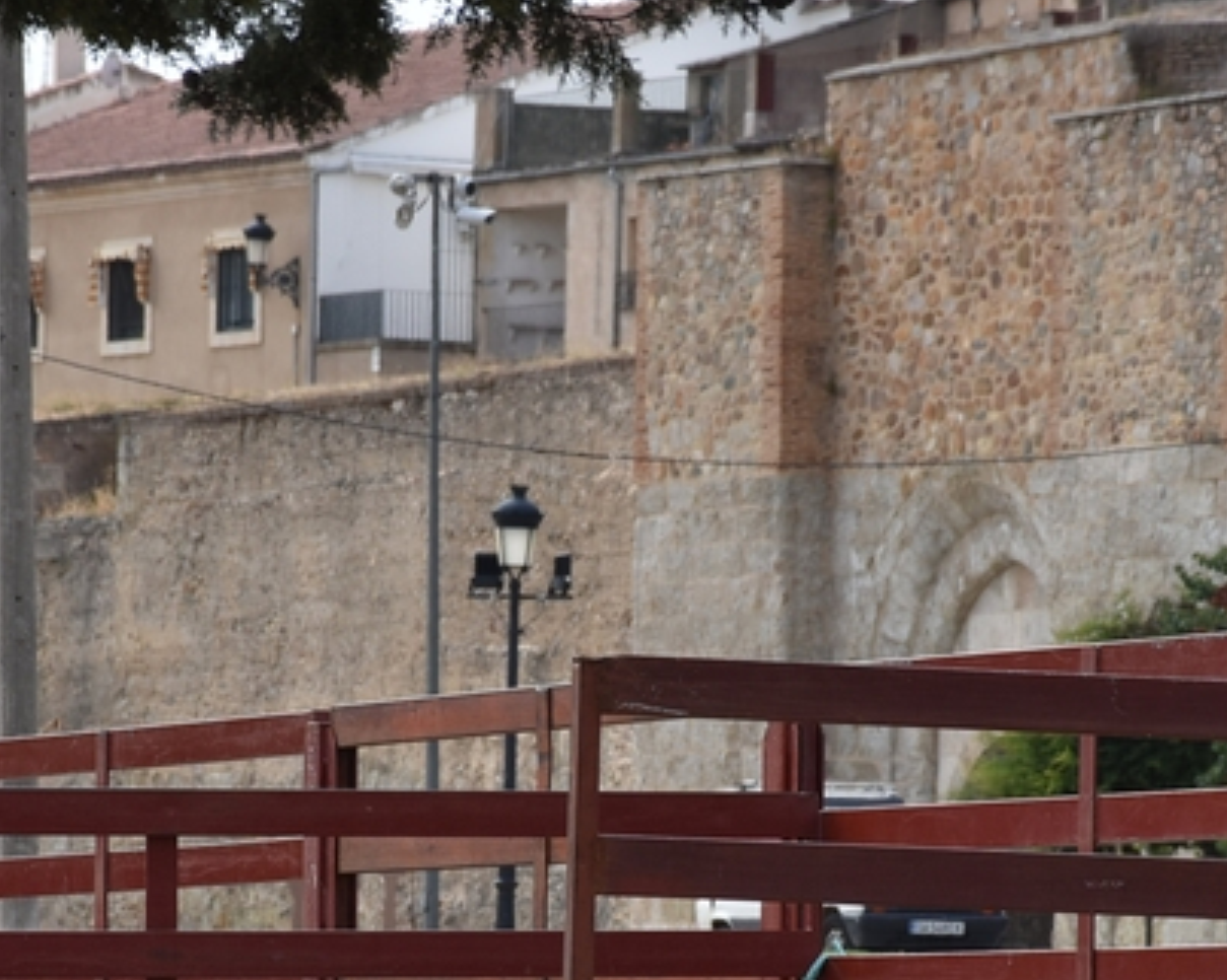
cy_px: 764
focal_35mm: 365
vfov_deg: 4.2
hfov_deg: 5.3
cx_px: 597
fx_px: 13248
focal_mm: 116
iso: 200
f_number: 9
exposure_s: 1/320
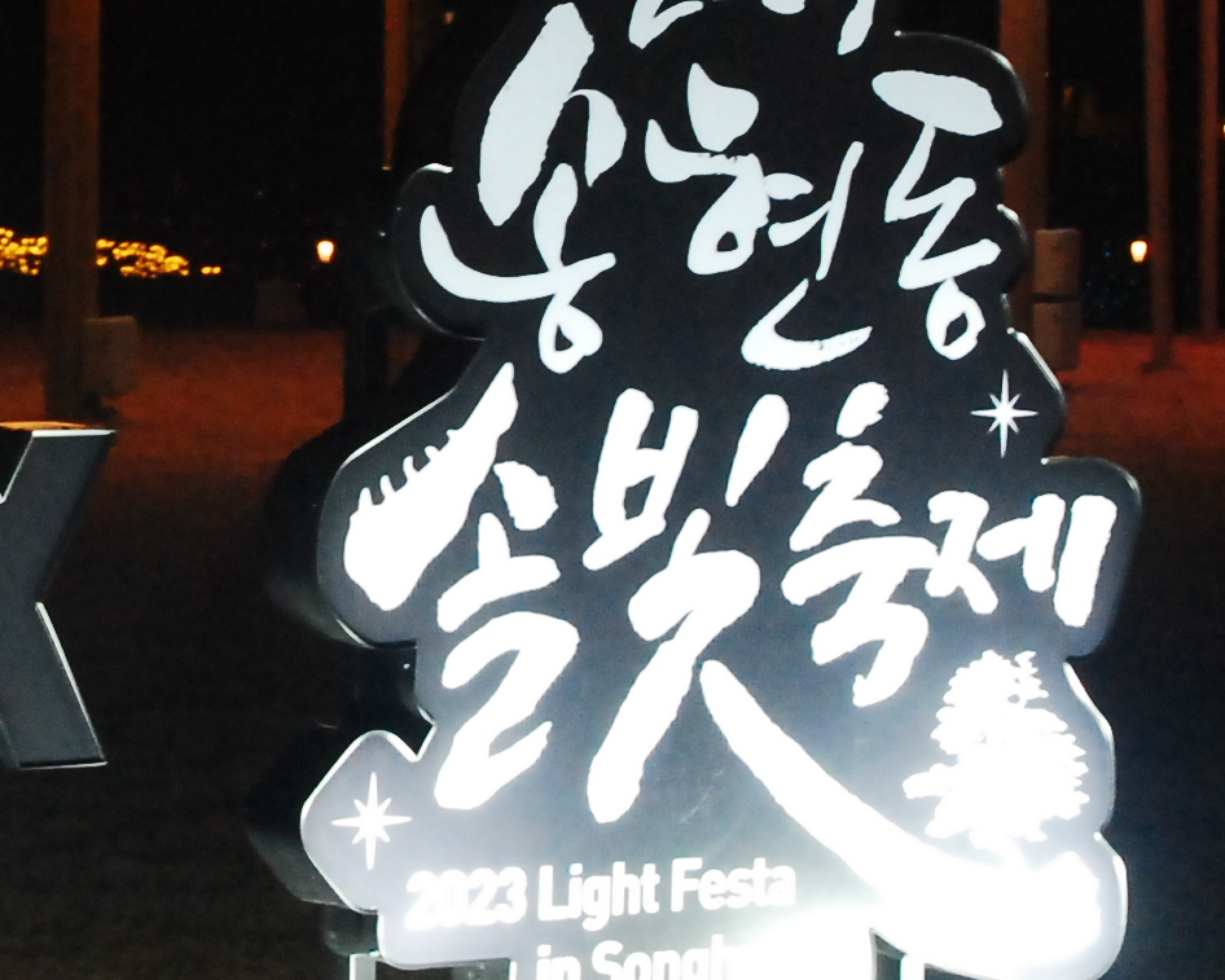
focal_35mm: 150
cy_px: 227
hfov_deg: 12.8
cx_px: 150
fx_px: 5439
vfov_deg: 10.3
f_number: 6.3
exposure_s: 1/40
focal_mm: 26
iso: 1250
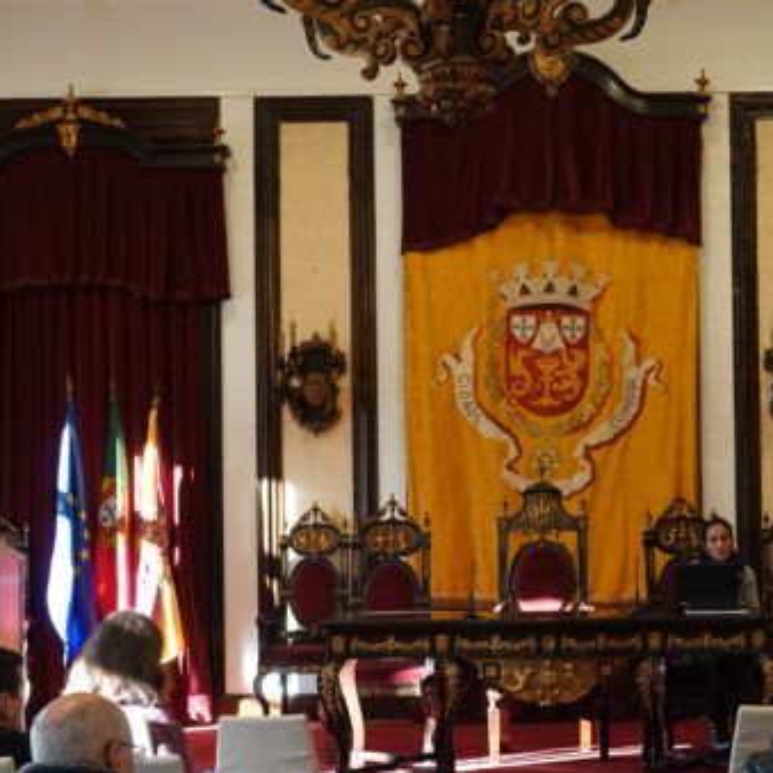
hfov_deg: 26.3
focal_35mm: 65
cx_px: 522
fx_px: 1642
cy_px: 529
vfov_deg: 26.3
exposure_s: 1/250
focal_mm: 13.31
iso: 800
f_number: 3.2
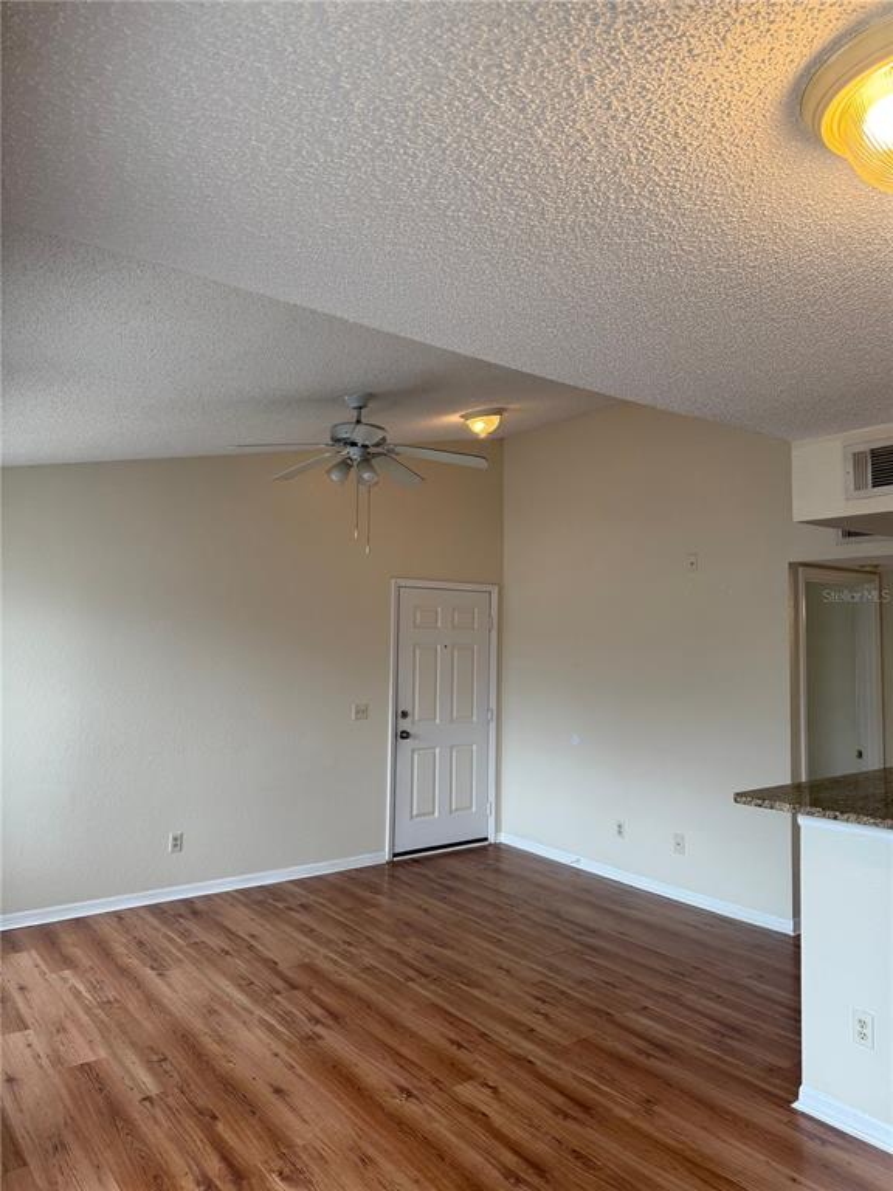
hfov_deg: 56.8
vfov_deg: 71.6
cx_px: 446
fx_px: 826
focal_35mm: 24
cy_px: 596
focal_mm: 6.76
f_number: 1.78
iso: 125
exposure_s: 1/120
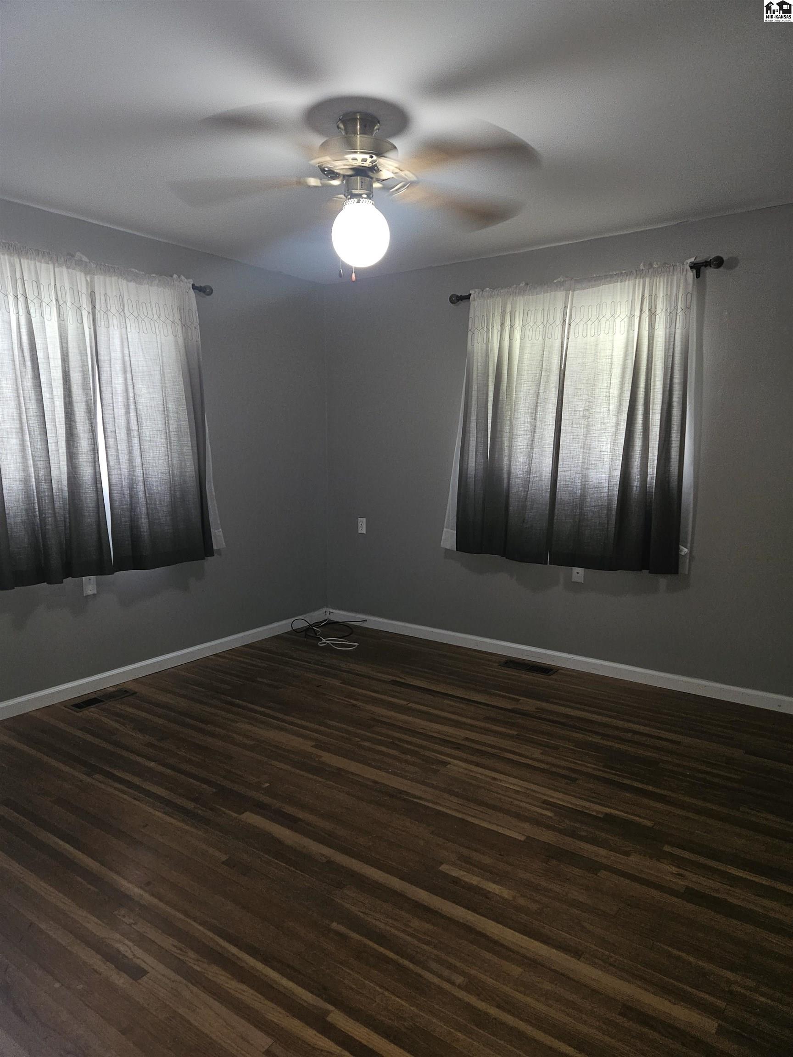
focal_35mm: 23
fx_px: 703
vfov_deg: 73.9
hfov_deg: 58.9
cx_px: 396
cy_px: 528
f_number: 1.8
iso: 100
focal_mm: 5.4
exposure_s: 1/30
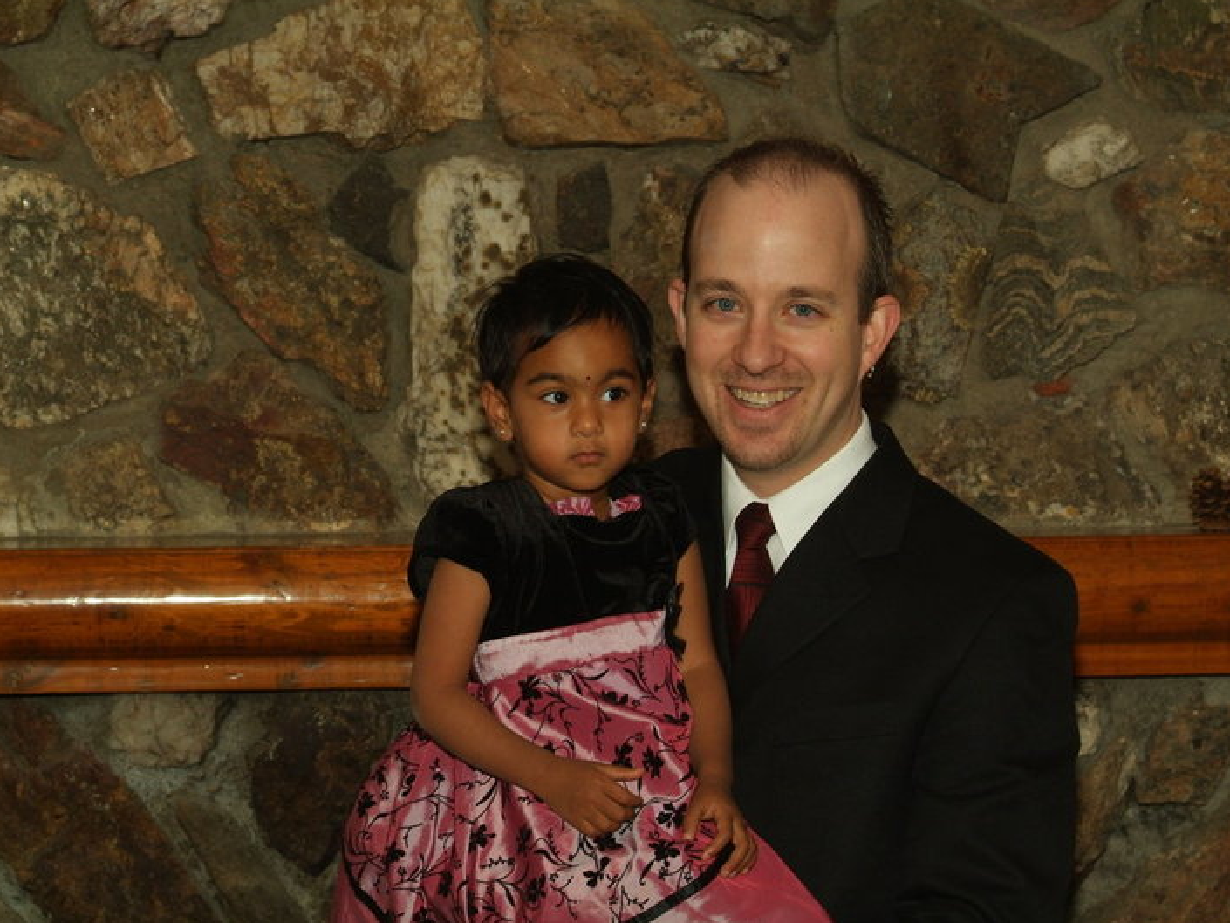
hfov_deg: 15.0
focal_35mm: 131
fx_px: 4656
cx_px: 689
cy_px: 463
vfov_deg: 11.3
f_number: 9.5
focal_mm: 80
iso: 400
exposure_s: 1/90
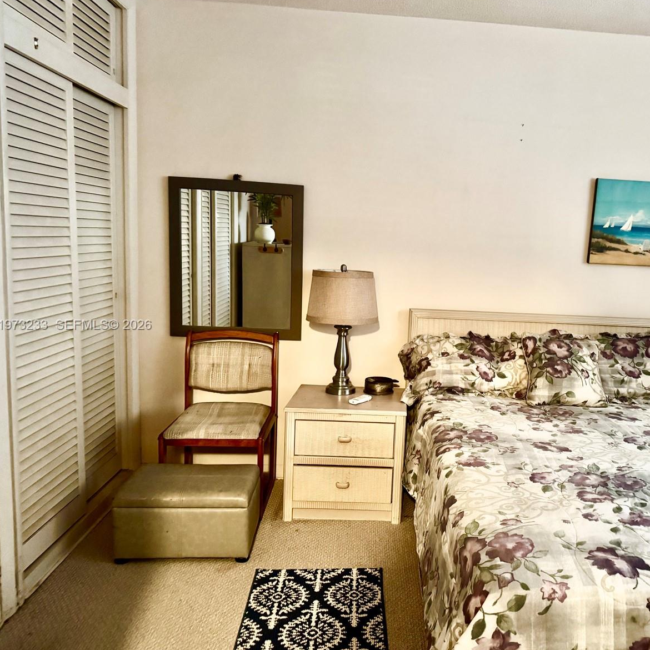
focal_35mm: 29
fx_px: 616
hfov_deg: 54.7
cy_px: 326
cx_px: 423
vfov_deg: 55.6
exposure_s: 1/30
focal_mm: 6.76
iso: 1000
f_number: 1.78
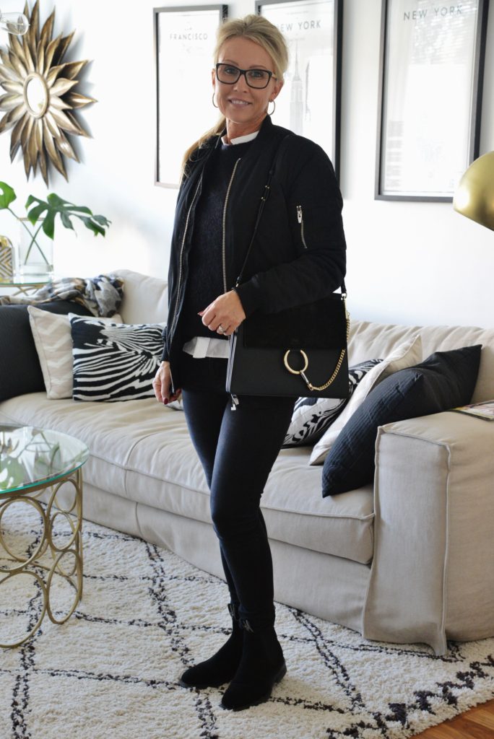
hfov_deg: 20.9
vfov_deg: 30.9
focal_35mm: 65
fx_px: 1336
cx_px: 247
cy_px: 370
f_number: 6.3
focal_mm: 65
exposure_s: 1/30
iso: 4000
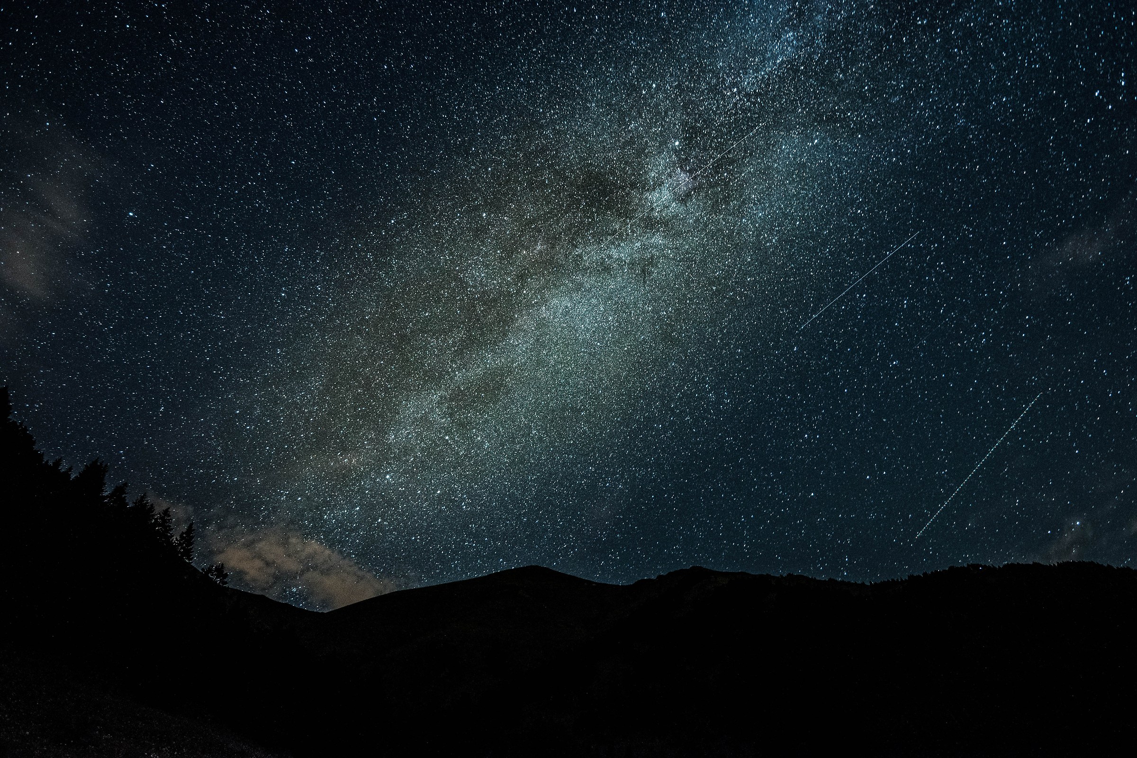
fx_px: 616
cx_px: 568
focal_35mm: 20
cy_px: 379
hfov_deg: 85.4
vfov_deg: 63.2
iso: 1600
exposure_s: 30
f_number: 2.8
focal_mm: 13
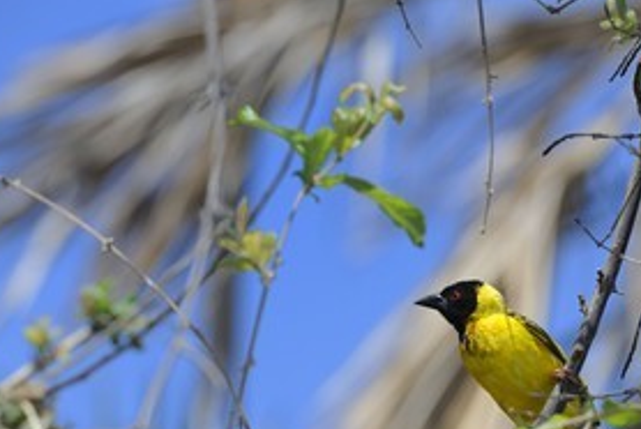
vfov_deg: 4.6
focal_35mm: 301
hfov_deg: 6.8
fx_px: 5365
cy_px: 304
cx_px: 412
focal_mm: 200
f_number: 7.1
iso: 200
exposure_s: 1/500
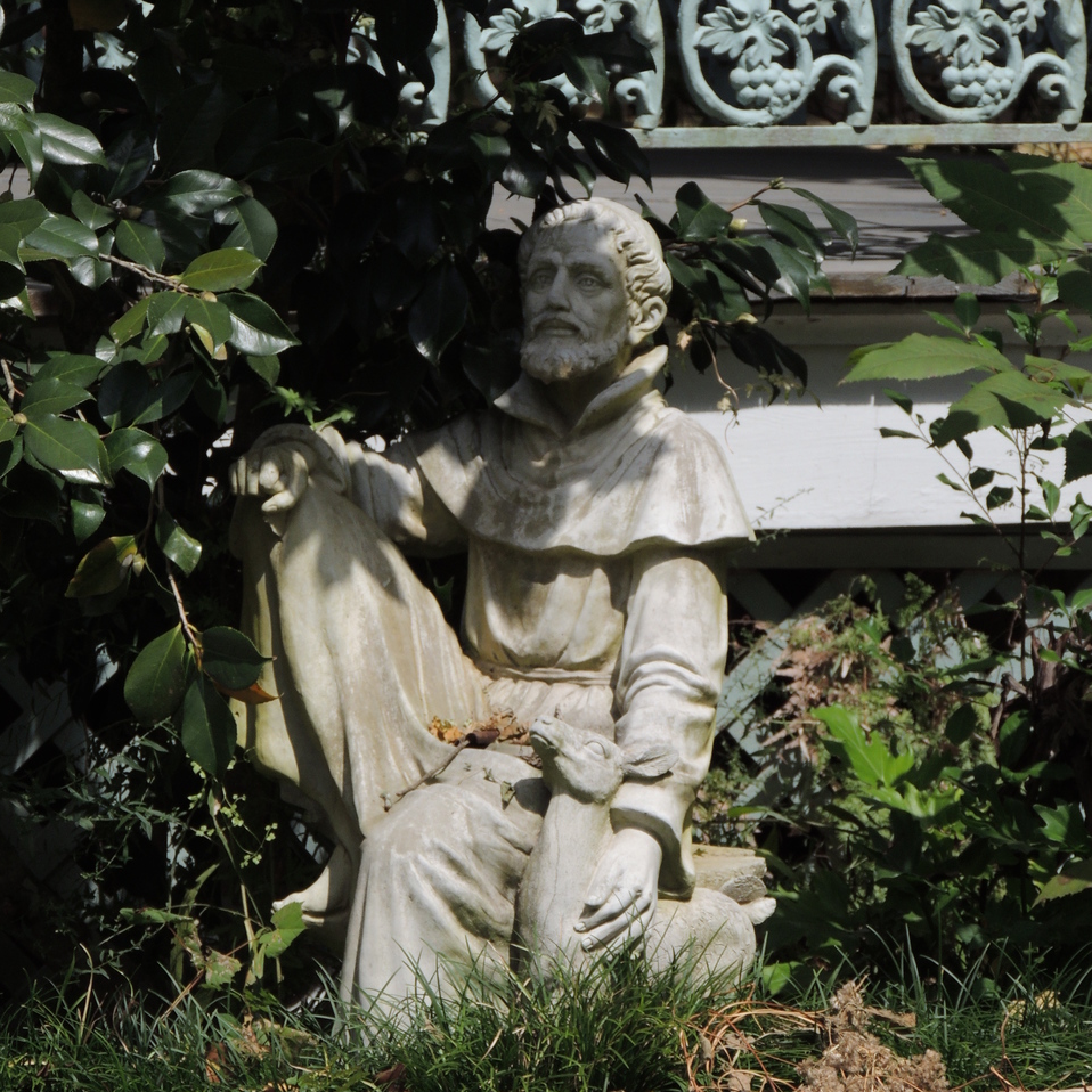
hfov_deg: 4.6
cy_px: 601
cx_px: 546
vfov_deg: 4.6
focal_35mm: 384
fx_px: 13705
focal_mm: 57.9
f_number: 4.8
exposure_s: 1/800
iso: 140
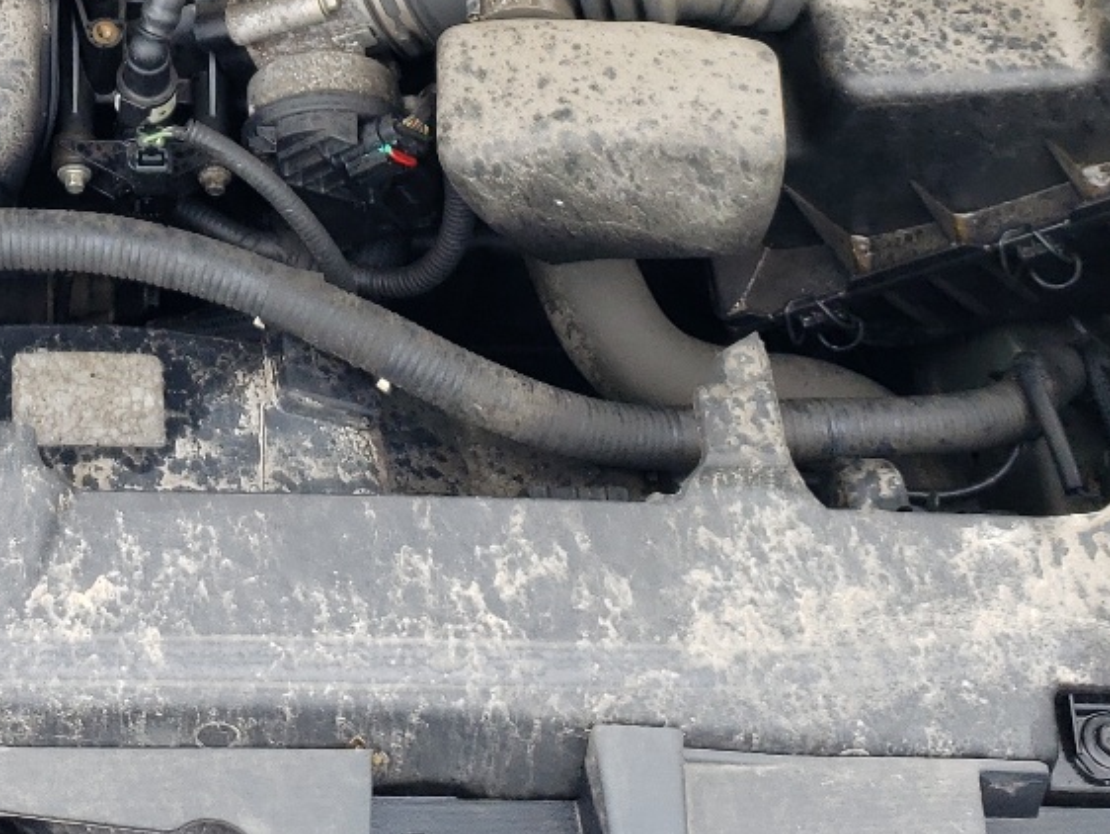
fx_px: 2374
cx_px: -32
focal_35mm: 74
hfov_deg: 24.9
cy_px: -233
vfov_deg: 18.6
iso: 50
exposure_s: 1/208
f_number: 1.5
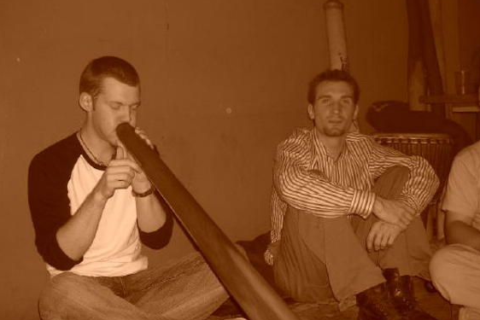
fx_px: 600
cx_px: 217
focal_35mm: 45
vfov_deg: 29.9
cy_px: 181
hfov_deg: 43.5
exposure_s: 1/60.1
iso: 57
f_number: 2.8
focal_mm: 5.8
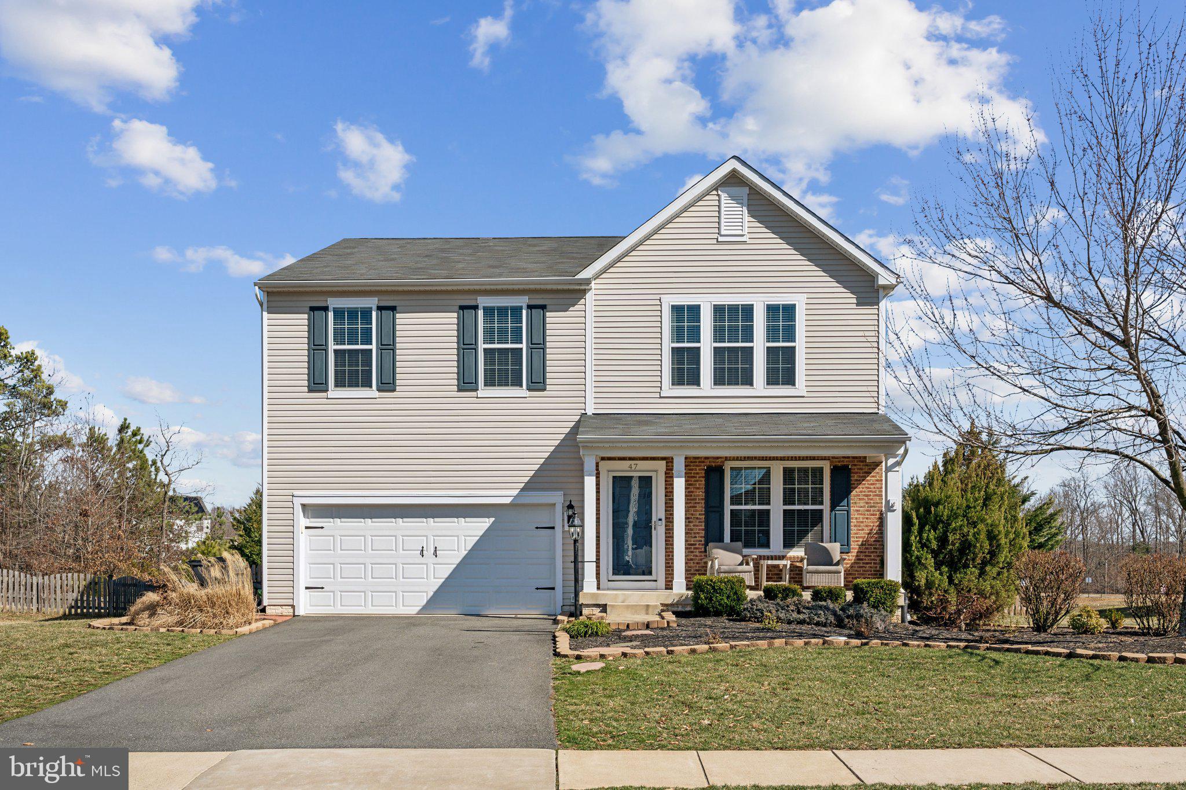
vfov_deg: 42.3
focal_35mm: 31
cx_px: 593
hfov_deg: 60.3
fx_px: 1021
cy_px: 395
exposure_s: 1/250
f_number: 10
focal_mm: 31
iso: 100
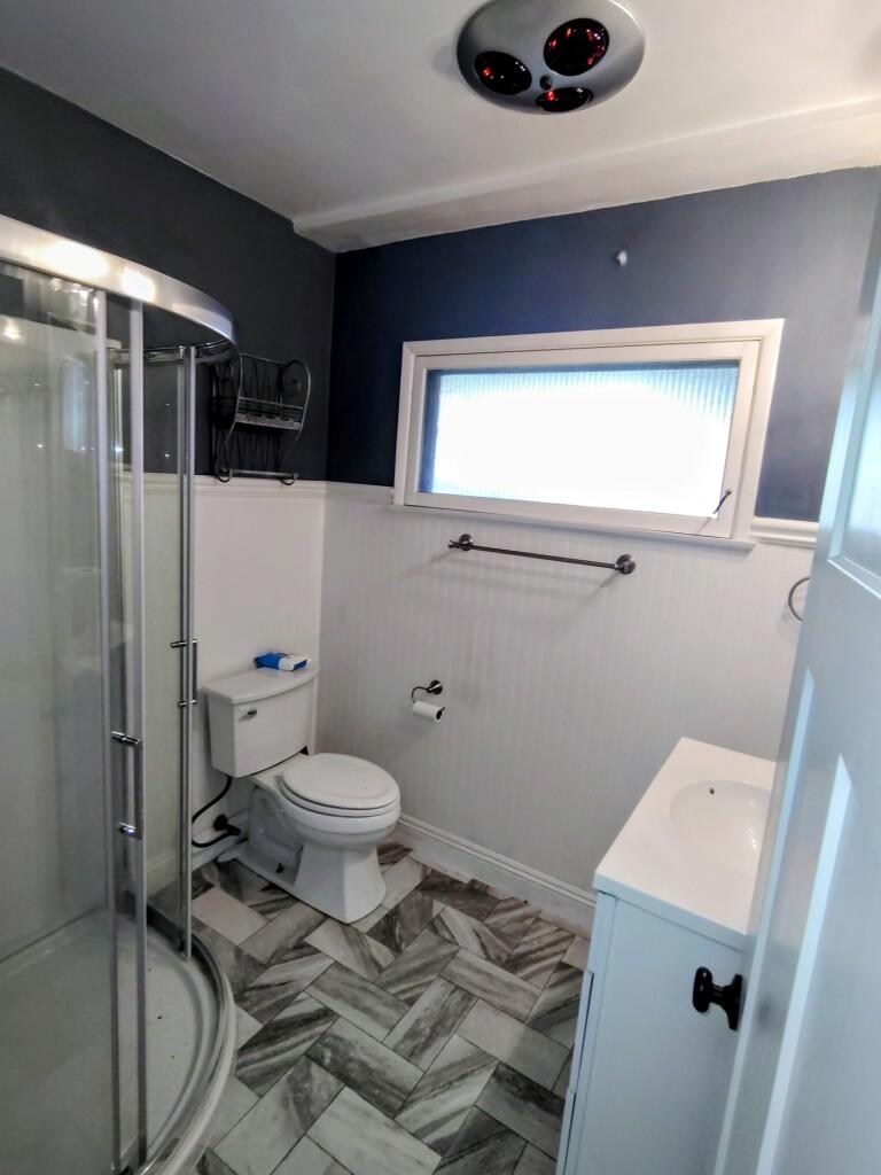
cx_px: 440
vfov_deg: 94.5
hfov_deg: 78.1
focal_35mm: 16
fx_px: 543
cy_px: 588
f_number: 2.2
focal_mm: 2.13
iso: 360
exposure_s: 1/40
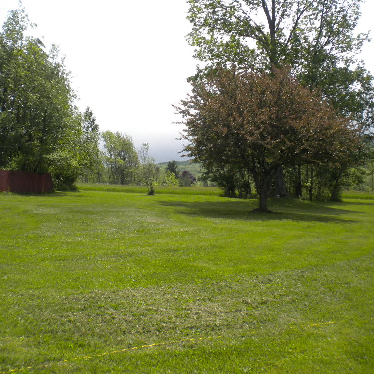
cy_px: 189
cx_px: 172
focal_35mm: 42
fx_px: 513
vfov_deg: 40.0
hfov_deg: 40.0
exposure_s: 1/797
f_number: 4.6
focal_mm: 6.3
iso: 113
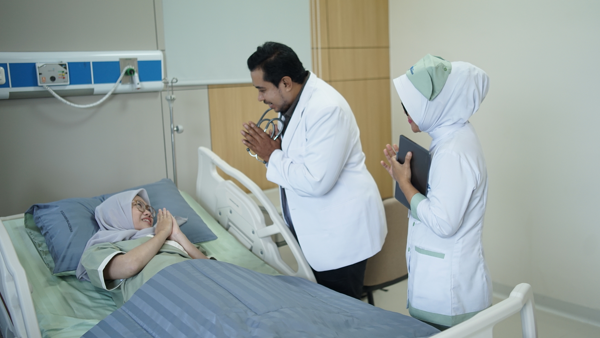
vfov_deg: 32.0
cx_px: 297
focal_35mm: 37
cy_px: 156
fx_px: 589
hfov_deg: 54.0
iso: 500
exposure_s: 1/250
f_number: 2
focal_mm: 35
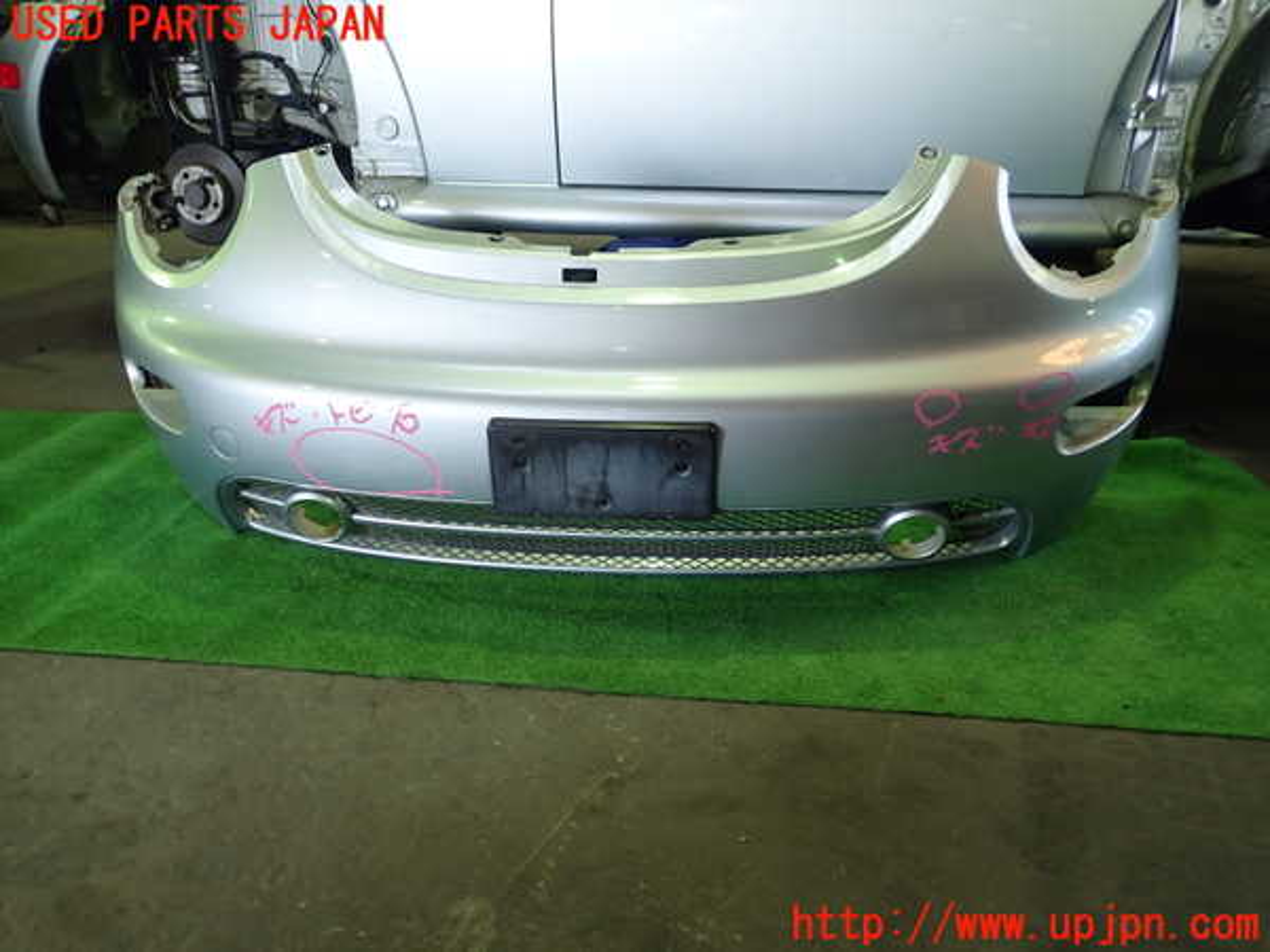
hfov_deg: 60.0
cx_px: 635
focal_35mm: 30
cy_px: 476
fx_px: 1101
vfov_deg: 46.8
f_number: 2.3
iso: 200
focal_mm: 5.5
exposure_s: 1/40
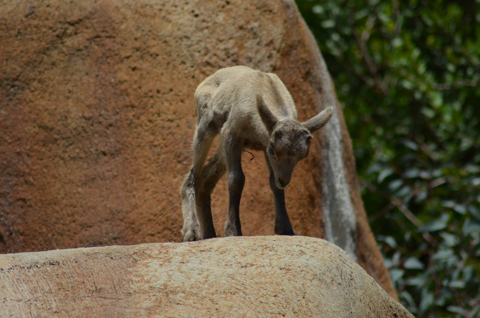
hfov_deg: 4.6
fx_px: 5988
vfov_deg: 3.0
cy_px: 159
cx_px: 240
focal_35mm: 450
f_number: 5.6
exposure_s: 1/2000
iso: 280
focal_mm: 300
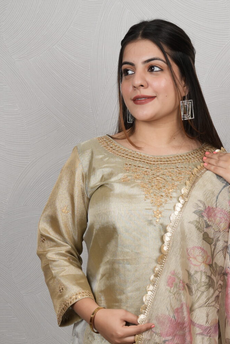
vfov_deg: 21.7
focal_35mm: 91
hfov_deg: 15.0
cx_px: 158
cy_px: 336
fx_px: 870
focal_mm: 35.7
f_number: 8
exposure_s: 1/160
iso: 125
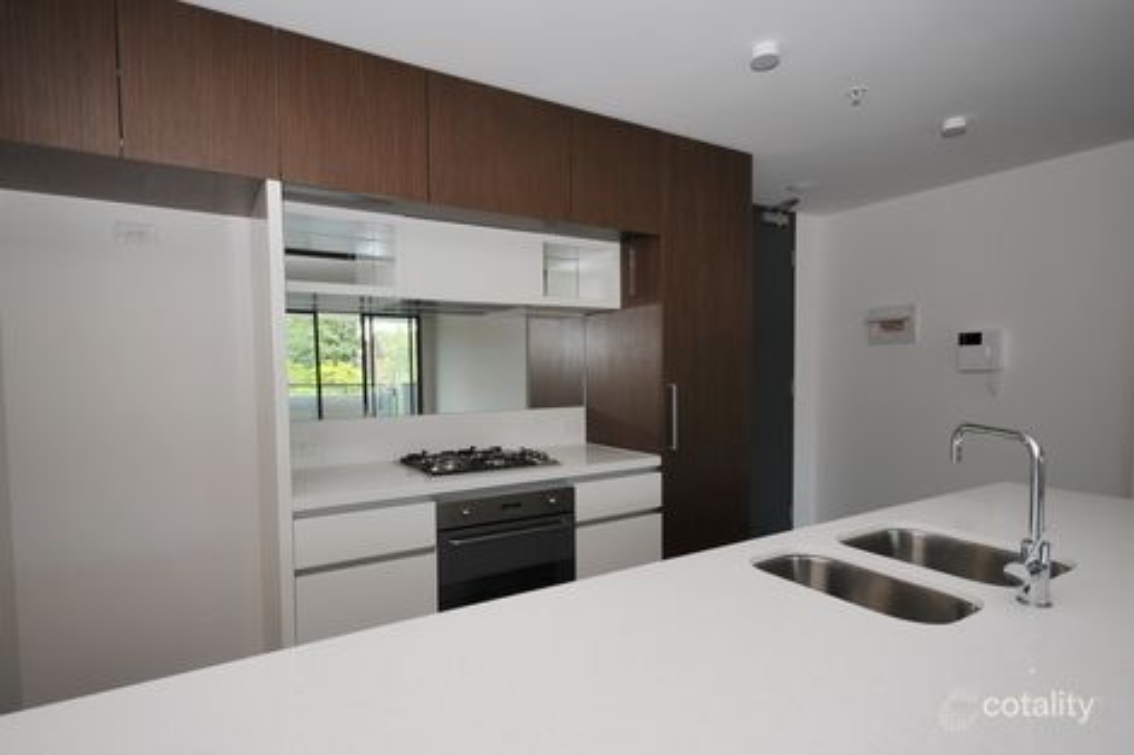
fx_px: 614
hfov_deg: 85.4
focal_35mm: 20
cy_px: 378
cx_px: 567
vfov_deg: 63.2
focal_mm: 13
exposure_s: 1/60
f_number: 8
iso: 200
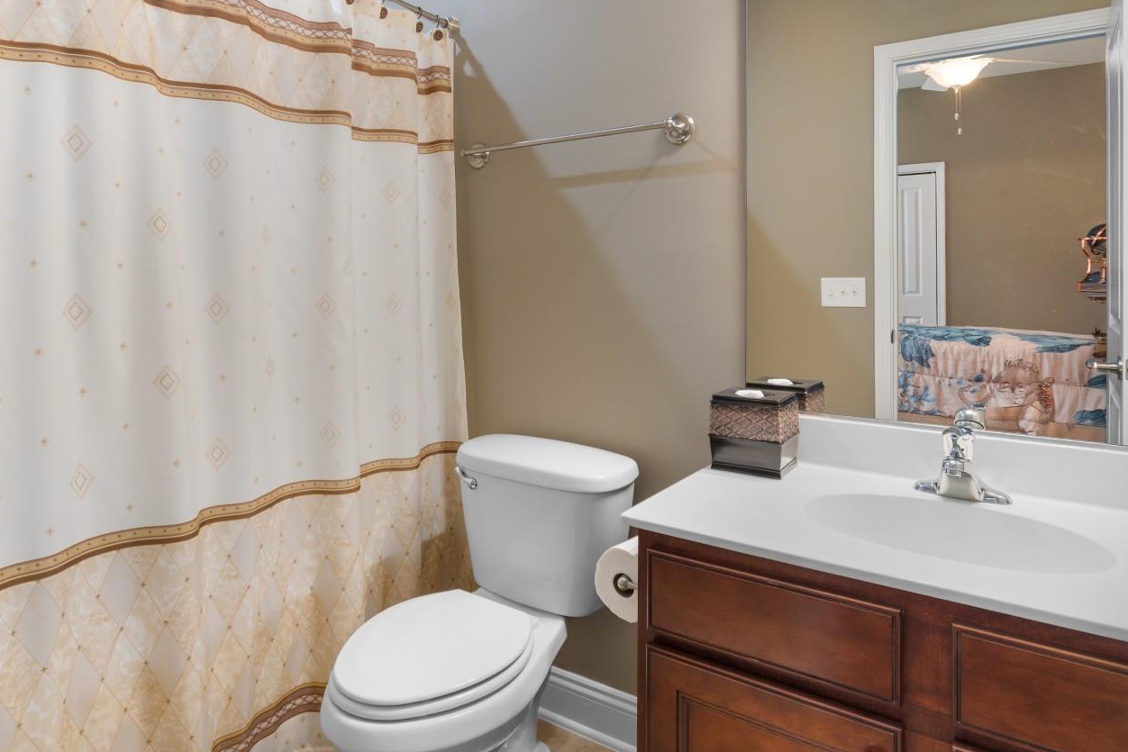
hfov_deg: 78.3
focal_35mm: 22
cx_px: 503
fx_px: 689
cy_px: 274
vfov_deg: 56.4
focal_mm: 11.5
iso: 100
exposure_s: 1/13
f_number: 4.8
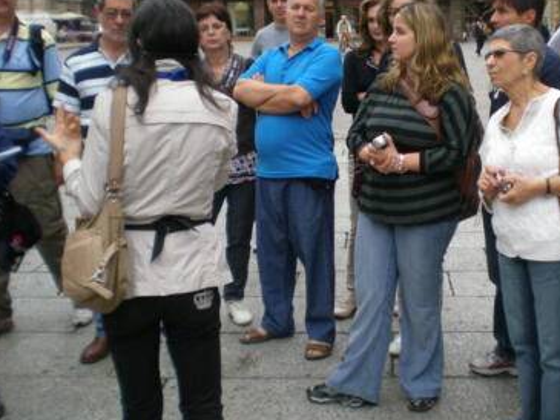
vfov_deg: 28.0
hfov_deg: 36.4
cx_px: 377
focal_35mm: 52
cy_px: 183
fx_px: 842
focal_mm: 6.3
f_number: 3.1
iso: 50
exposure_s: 1/90.8
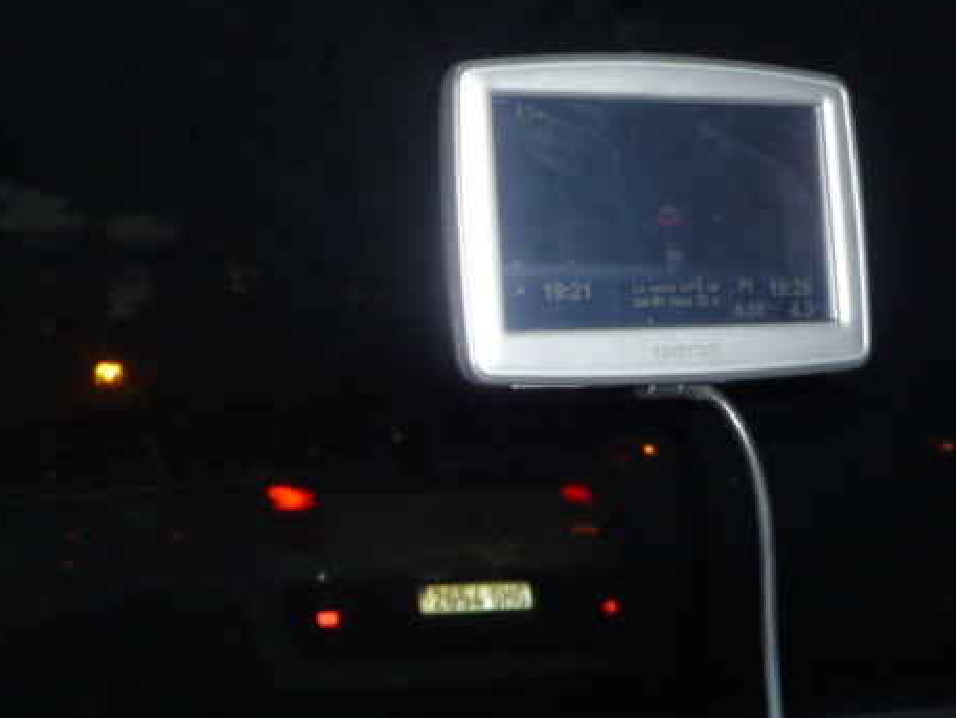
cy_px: 243
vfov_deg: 20.9
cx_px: 358
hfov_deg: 27.7
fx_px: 1934
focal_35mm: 70
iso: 100
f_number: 3.4
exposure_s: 1/30
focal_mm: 5
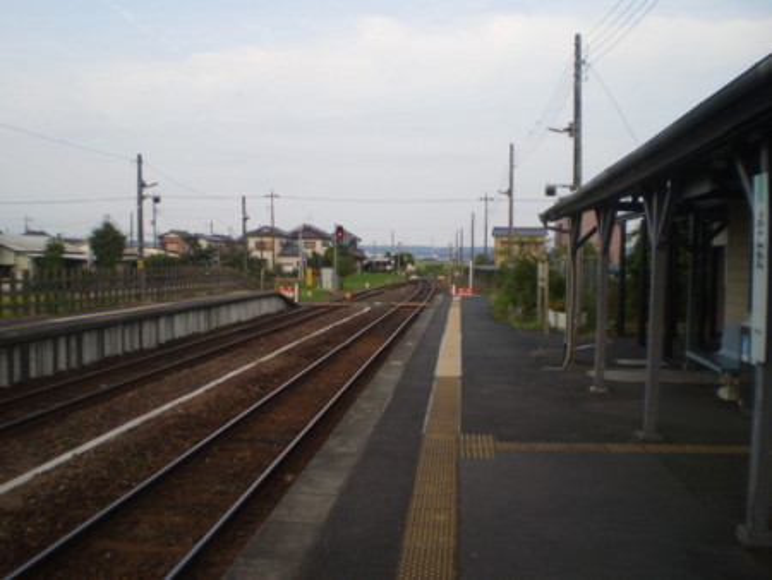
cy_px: 290
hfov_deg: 51.3
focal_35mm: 36
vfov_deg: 39.7
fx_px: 803
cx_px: 386
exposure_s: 1/320
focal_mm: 6.3
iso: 64
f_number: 3.1
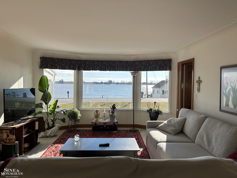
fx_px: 178
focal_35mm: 26
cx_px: 118
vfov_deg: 53.1
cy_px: 89
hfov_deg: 67.3
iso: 50
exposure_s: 1/1395
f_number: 1.5
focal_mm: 5.7
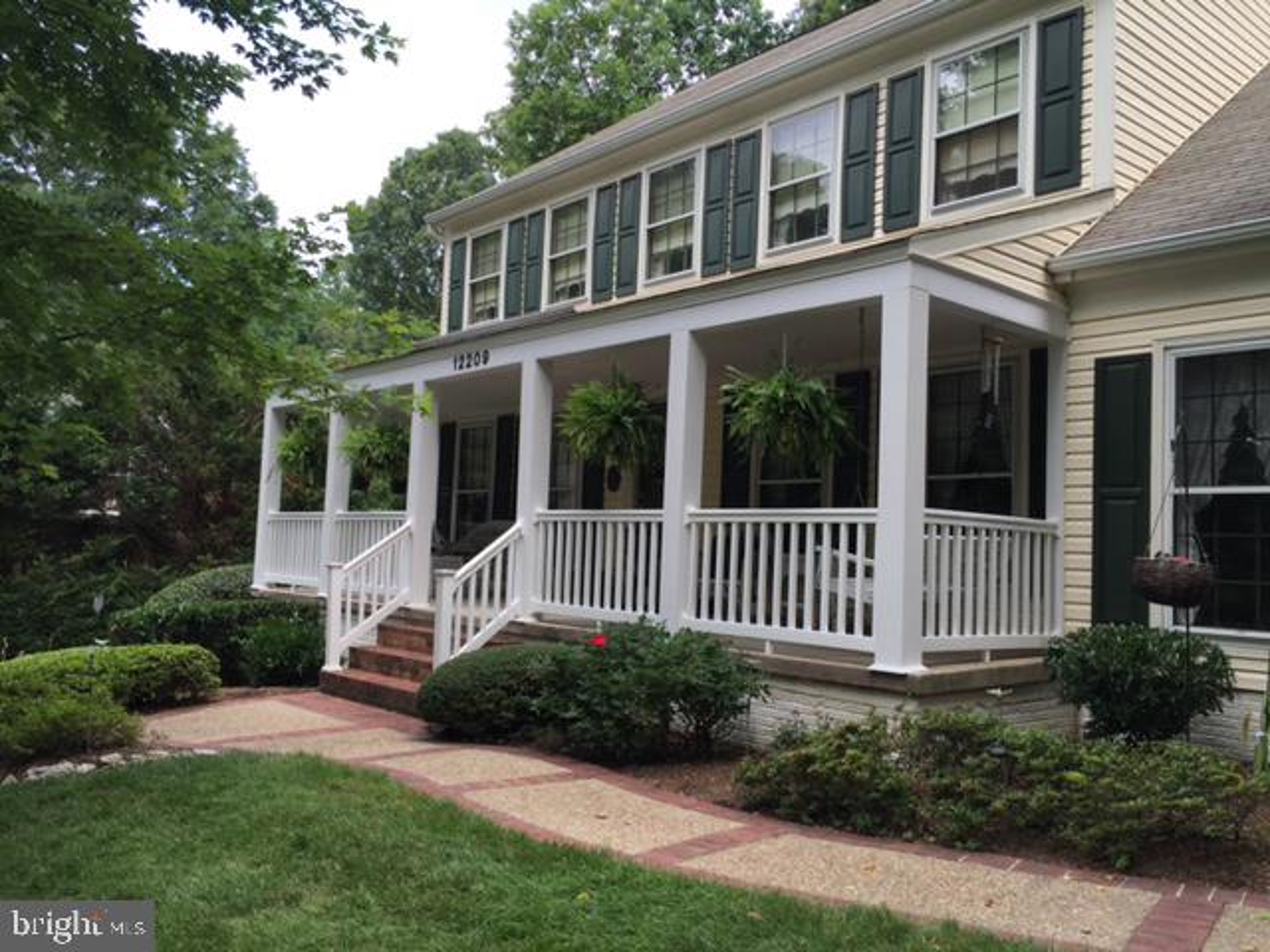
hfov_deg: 61.7
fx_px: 1064
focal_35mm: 29
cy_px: 476
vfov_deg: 48.2
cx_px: 635
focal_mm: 4.15
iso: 32
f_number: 2.2
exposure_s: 1/439
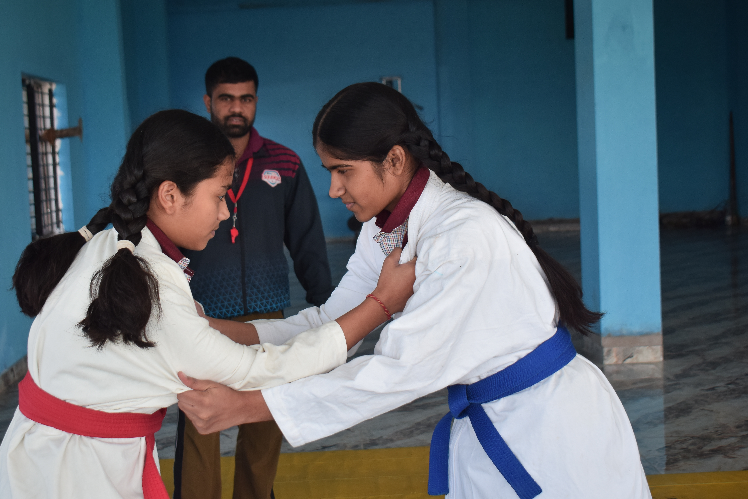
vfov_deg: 22.6
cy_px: 245
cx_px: 349
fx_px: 1247
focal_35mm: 60
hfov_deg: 33.4
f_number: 4.5
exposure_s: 1/250
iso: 400
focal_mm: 34
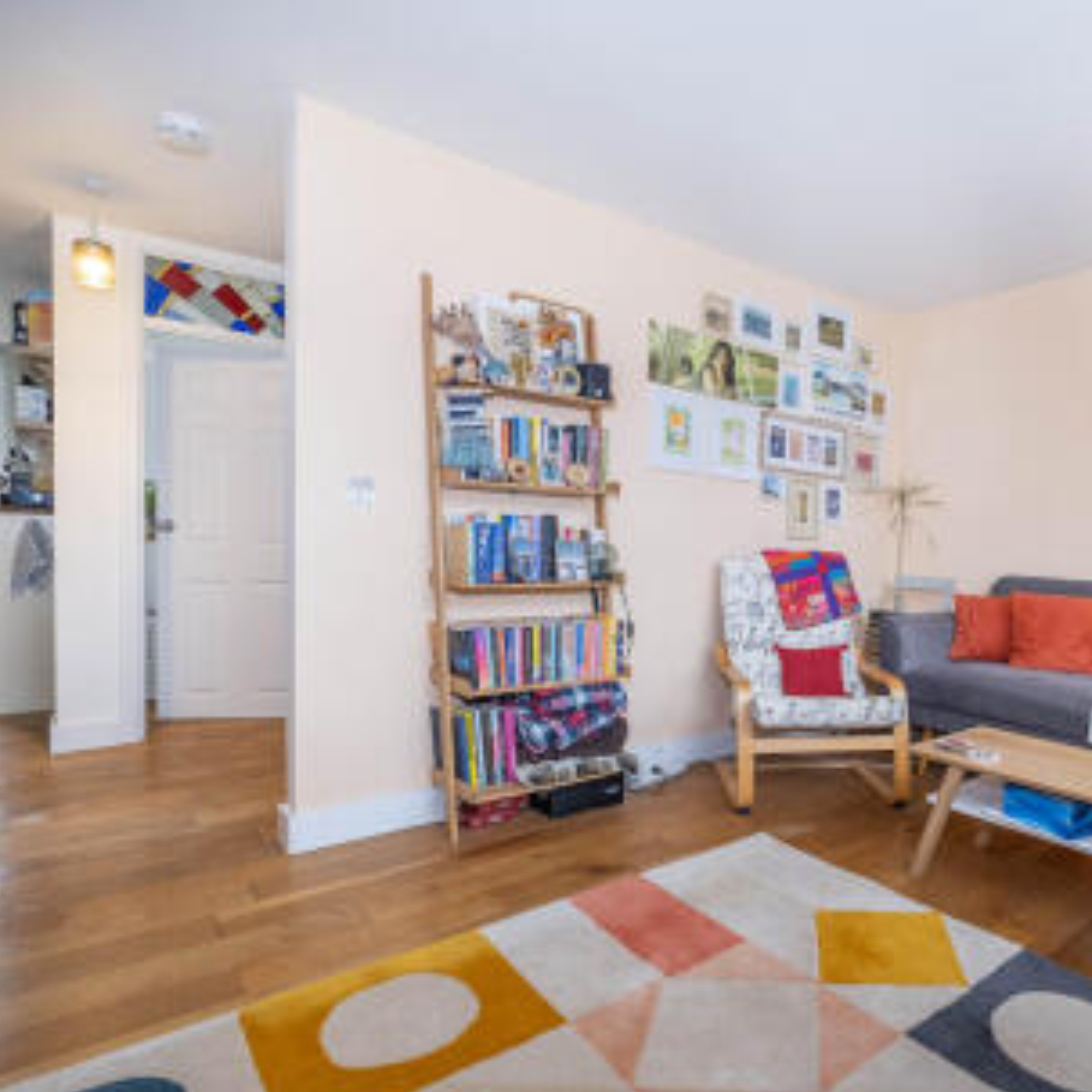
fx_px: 714
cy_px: 568
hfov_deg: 72.2
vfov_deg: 74.8
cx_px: 742
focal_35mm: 20
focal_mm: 10
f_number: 5.6
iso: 400
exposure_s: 1/10
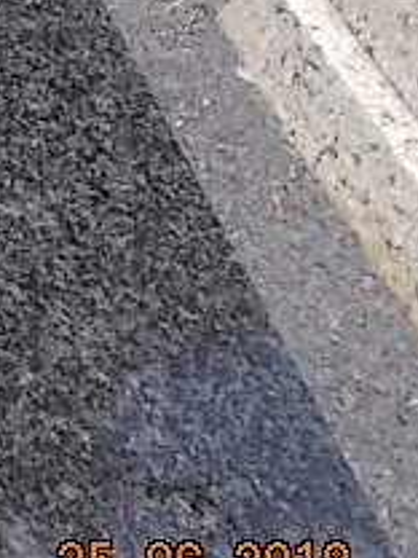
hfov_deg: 15.0
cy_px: 72
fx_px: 1288
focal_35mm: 80
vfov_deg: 23.8
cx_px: -421
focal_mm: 4.6
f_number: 8
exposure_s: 1/100
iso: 80
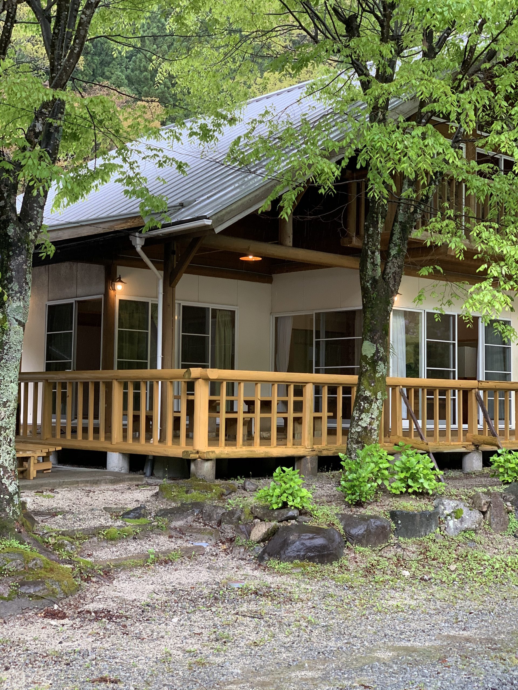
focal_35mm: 52
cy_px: 345
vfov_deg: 36.8
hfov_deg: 28.0
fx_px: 1038
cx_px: 259
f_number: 2.4
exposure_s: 1/122
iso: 80
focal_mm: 6
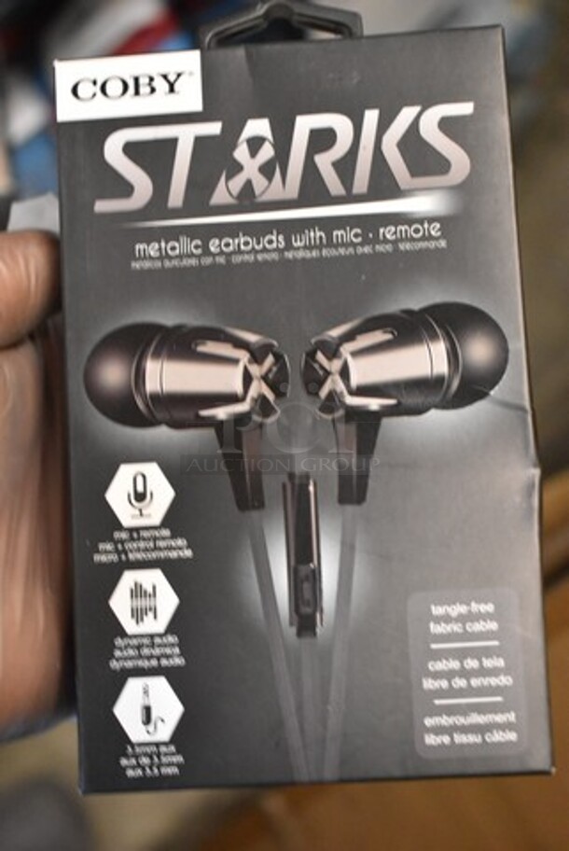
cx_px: 284
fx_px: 1490
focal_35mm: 63
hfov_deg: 21.6
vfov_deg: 31.9
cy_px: 426
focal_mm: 42
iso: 5000
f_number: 5
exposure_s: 1/125
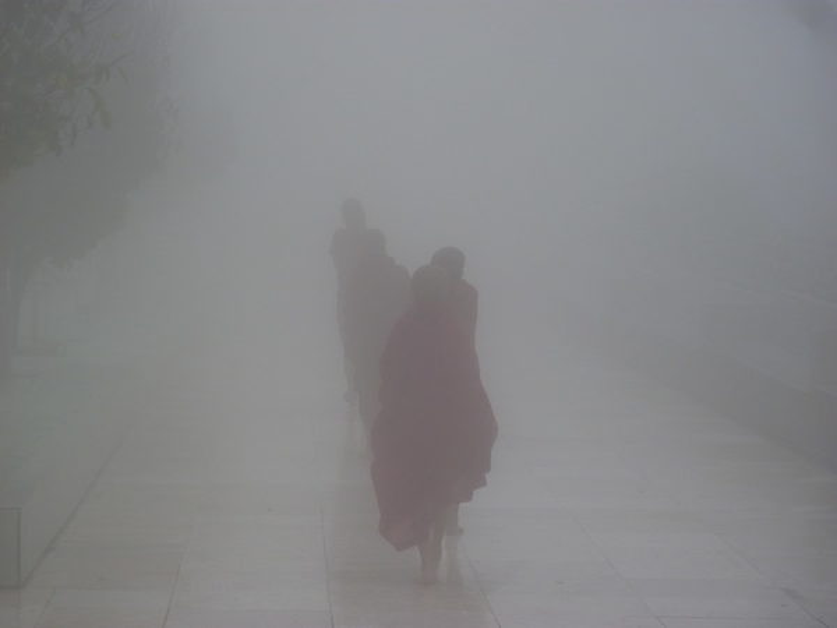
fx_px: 3554
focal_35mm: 147
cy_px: 314
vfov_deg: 10.1
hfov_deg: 13.4
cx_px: 418
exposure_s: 1/160
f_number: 4.5
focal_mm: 24.1
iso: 80
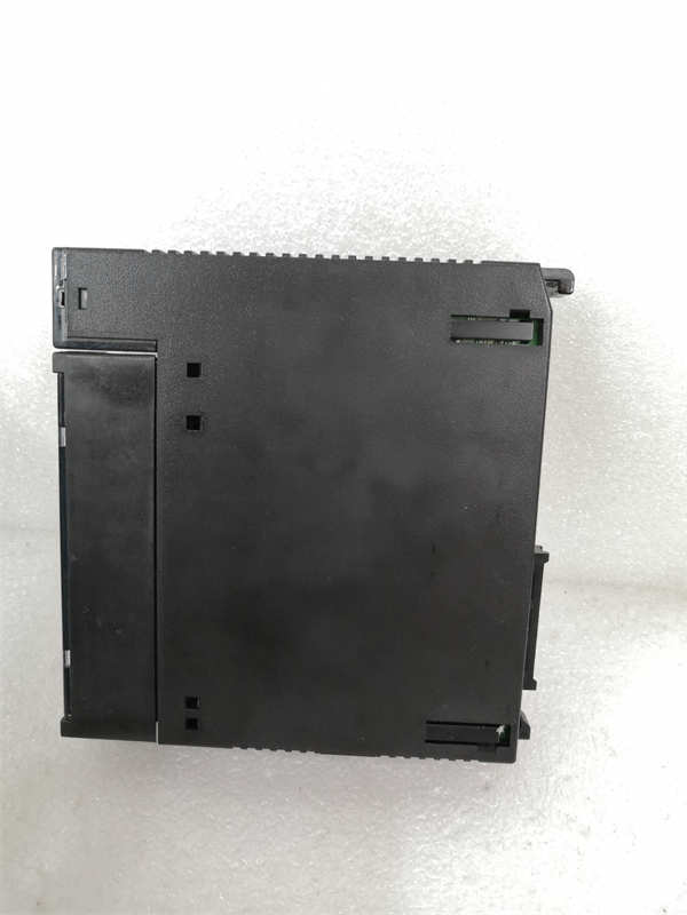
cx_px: 344
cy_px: 458
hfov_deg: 51.4
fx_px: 714
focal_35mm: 27
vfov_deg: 65.3
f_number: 1.8
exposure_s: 1/25
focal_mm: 3.95
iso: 400
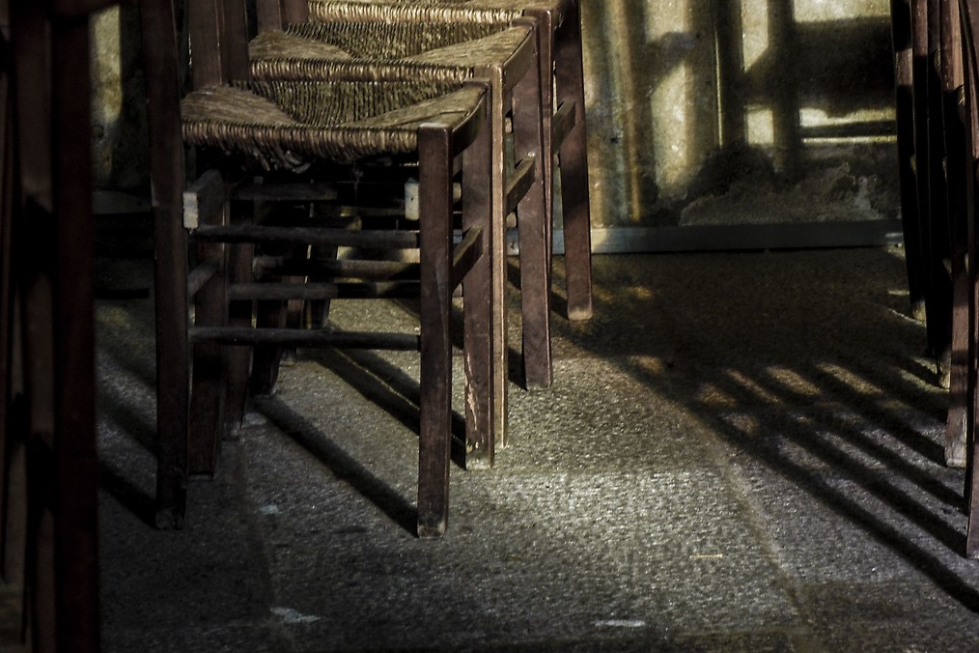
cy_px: -73
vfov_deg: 4.8
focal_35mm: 284
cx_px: 656
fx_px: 7723
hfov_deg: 7.3
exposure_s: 1/25
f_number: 4
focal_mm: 80
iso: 500
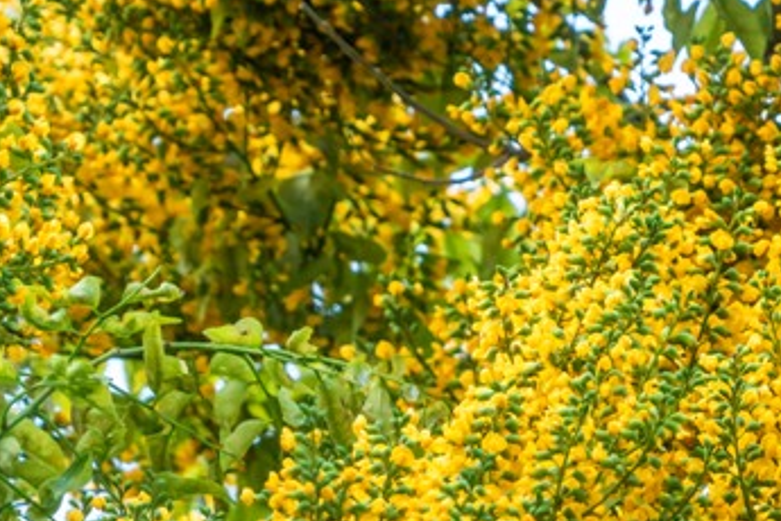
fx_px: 9263
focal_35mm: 427
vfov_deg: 3.2
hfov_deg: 4.8
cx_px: 862
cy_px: 411
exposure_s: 1/200
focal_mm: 144
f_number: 8
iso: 500
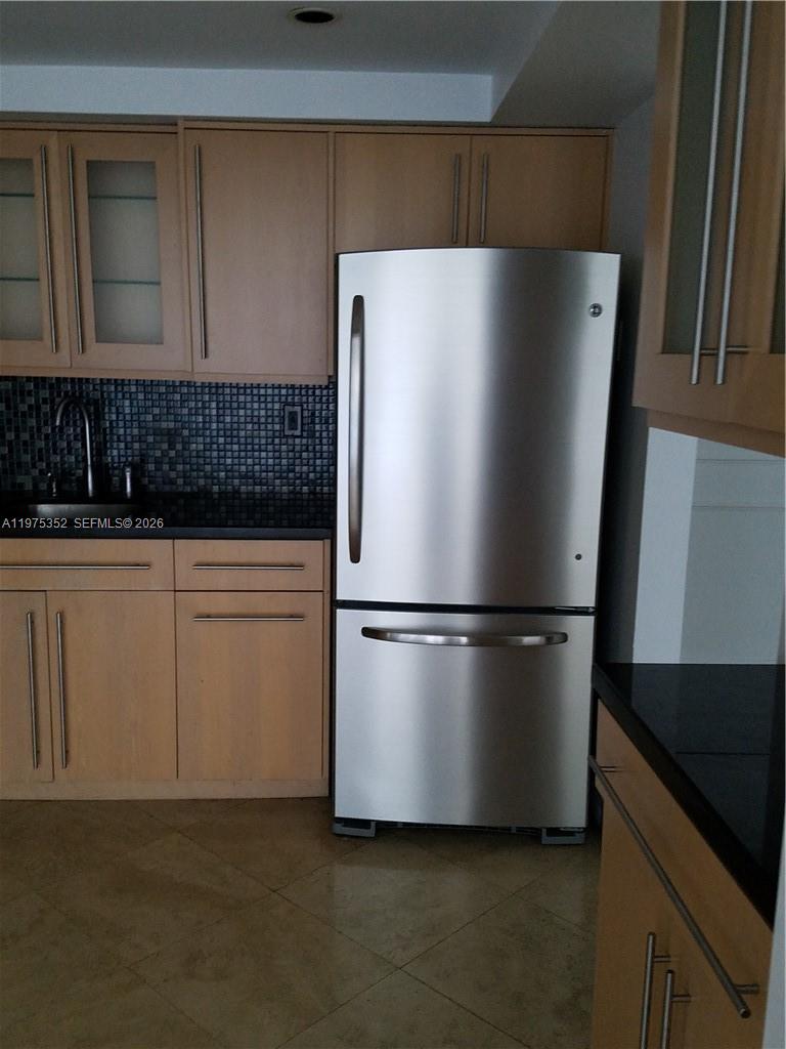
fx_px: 817
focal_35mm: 27
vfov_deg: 65.3
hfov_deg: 51.4
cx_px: 393
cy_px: 524
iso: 200
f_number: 1.7
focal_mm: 4.25
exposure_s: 1/18
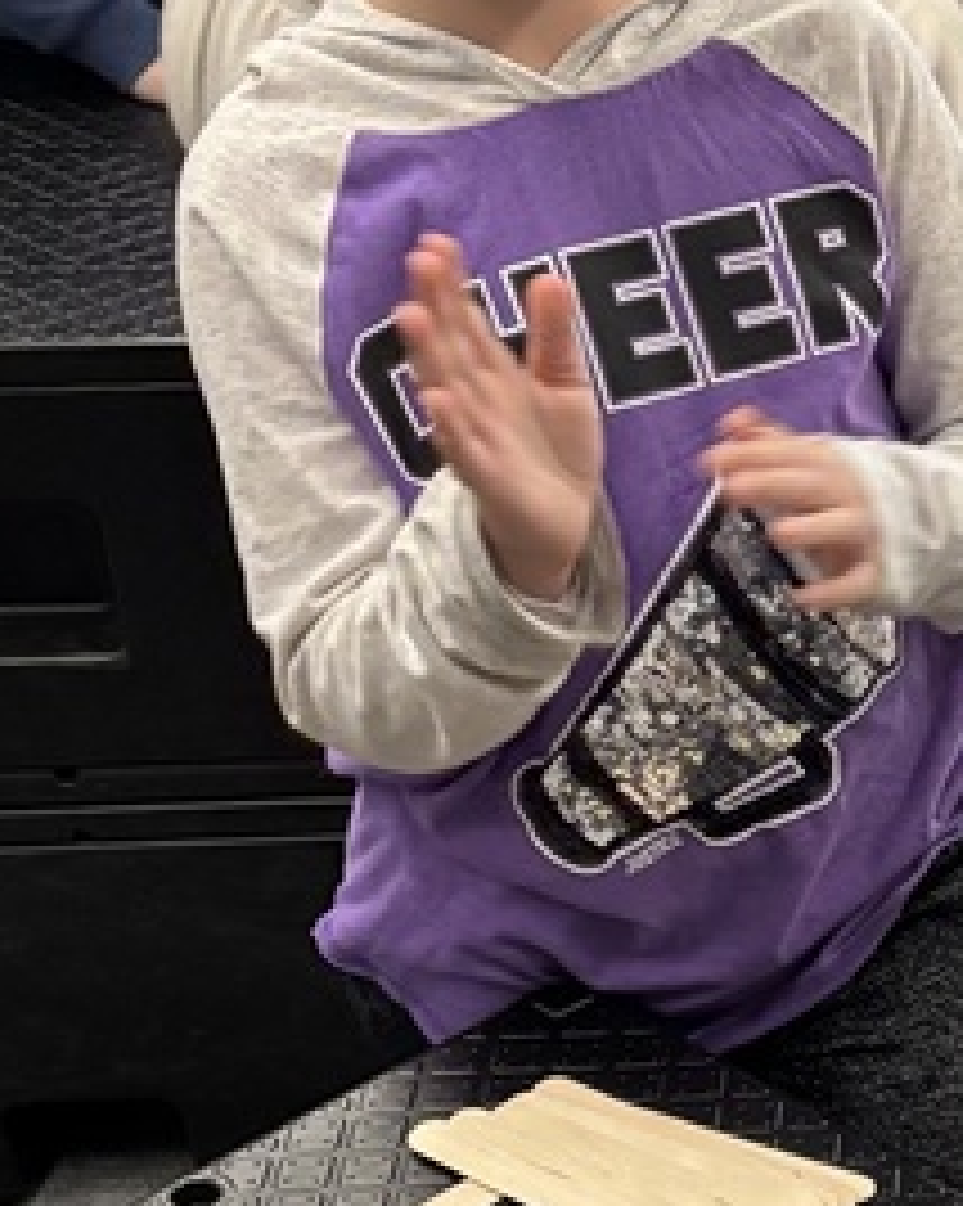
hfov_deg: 14.5
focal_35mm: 97
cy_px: 999
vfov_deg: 19.5
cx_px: 1530
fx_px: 3460
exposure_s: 1/60
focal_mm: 5.96
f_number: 1.6
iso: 400
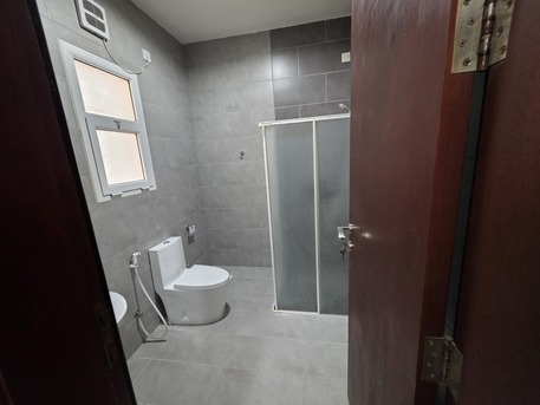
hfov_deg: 106.2
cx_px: 270
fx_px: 203
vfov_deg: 89.9
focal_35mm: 13
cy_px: 202
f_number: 1.9
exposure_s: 1/50
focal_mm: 2.2
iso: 500
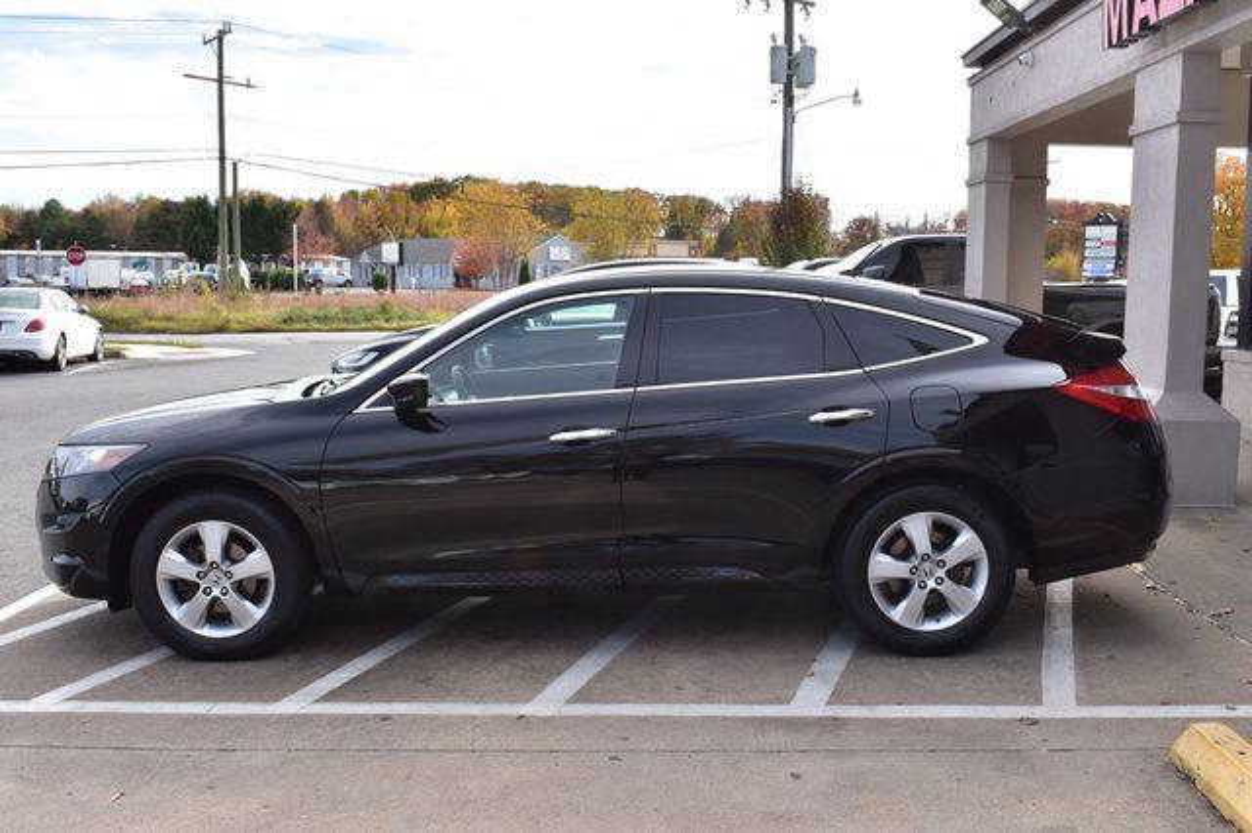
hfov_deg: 53.2
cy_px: 416
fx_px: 1251
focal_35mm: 36
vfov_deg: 36.8
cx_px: 626
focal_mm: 24
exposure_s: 1/400
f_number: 11
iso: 400
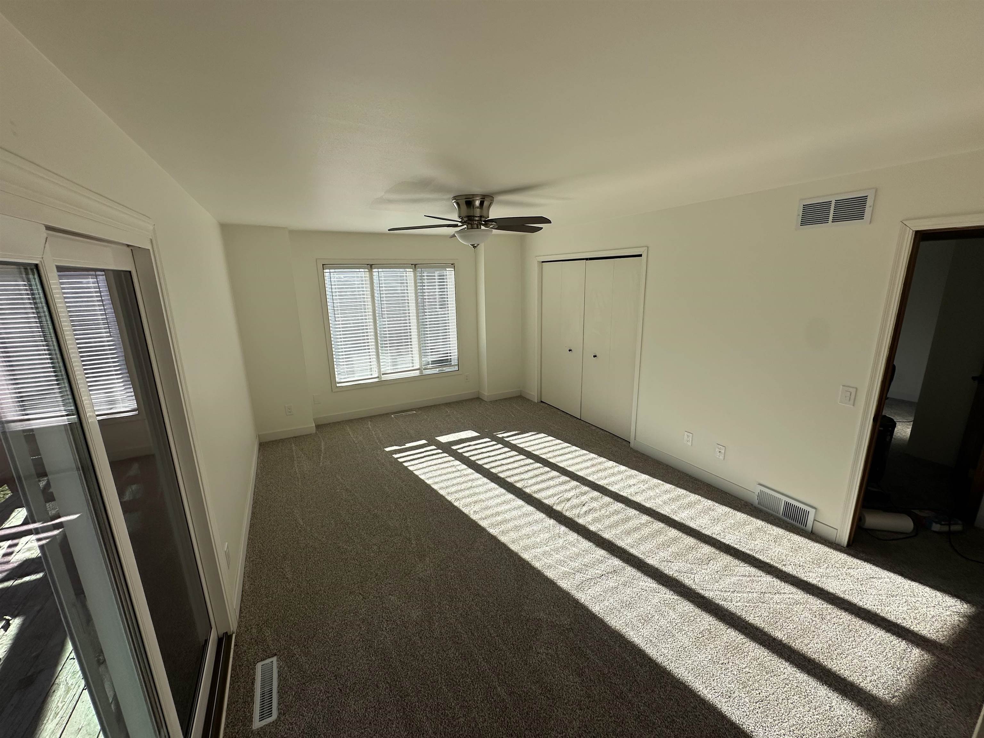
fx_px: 398
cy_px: 369
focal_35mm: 14
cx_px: 492
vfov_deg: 85.7
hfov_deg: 102.1
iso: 40
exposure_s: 1/543
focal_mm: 2.22
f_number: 2.2
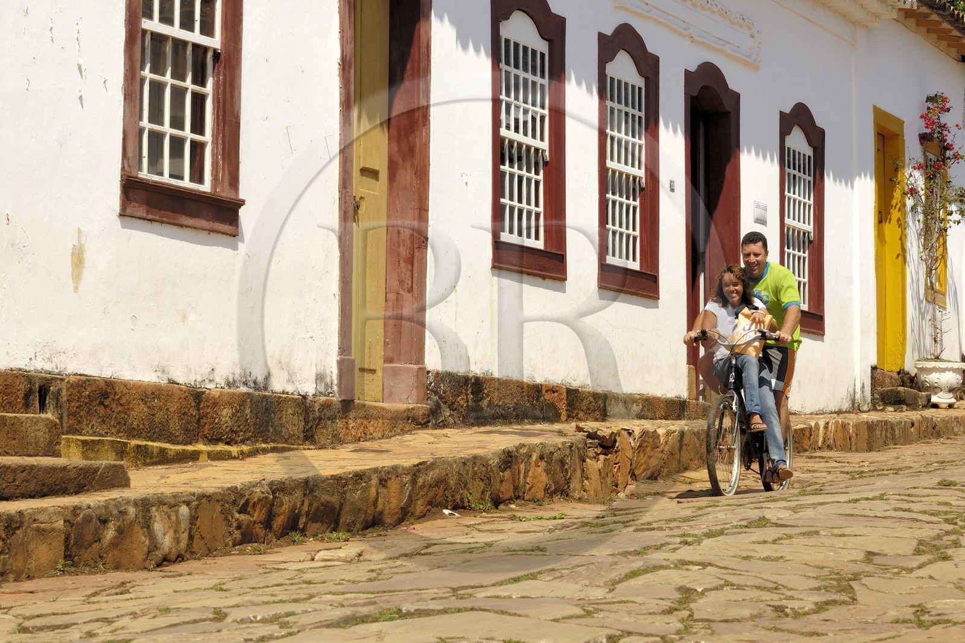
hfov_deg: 19.5
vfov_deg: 13.0
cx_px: 482
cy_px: 322
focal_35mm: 105
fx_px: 2814
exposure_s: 1/320
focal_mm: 70
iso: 100
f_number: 8
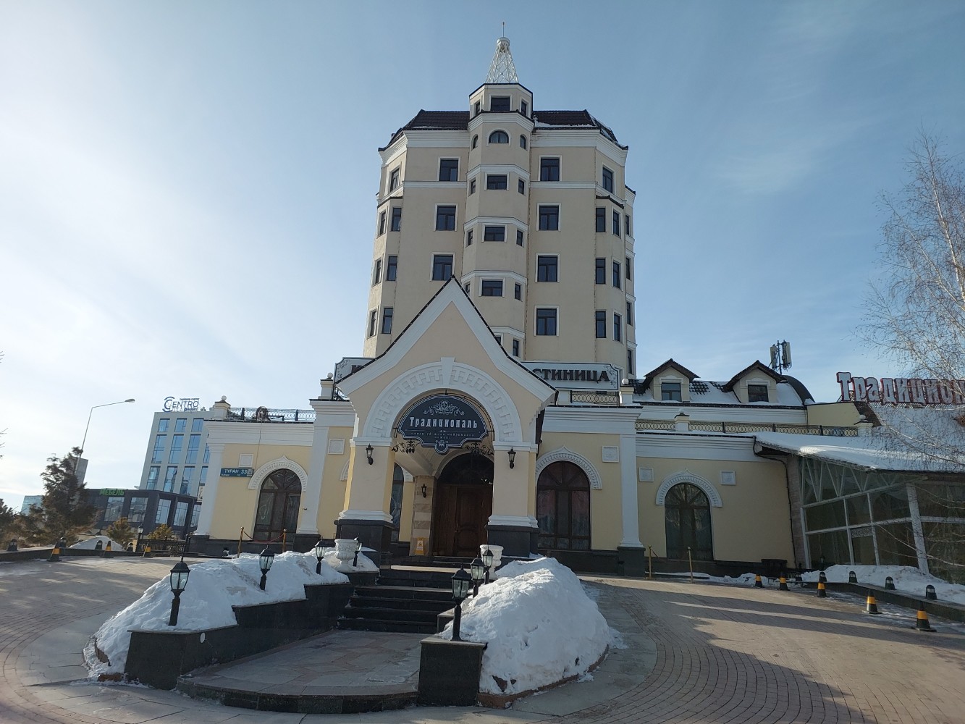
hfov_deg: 73.9
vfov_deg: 58.9
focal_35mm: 23
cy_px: 362
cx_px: 482
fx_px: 641
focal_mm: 5.06
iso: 25
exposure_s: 1/1111
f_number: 1.8
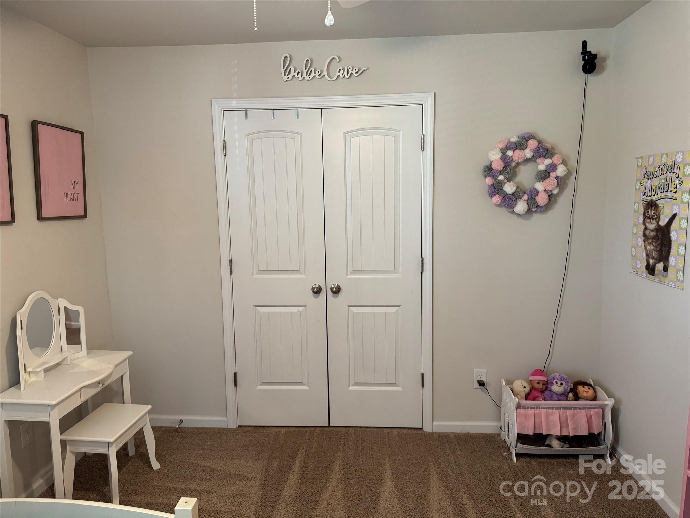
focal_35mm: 24
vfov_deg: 56.8
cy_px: 259
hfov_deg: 71.6
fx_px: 478
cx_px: 345
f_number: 1.78
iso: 320
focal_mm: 6.76
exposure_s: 1/60
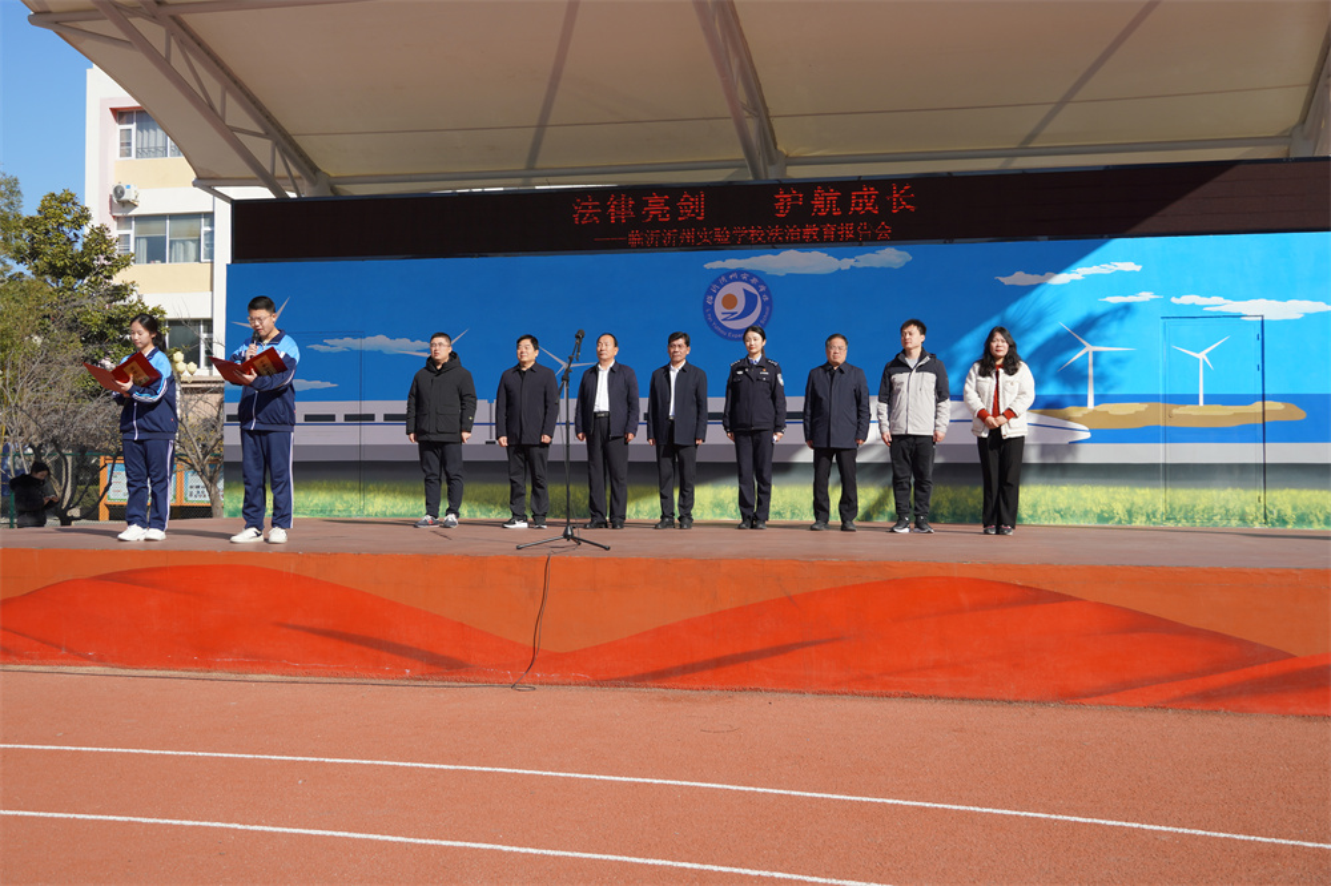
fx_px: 1497
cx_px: 666
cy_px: 443
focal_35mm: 40
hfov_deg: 47.9
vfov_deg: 33.0
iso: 100
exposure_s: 1/640
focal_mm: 27
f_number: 5
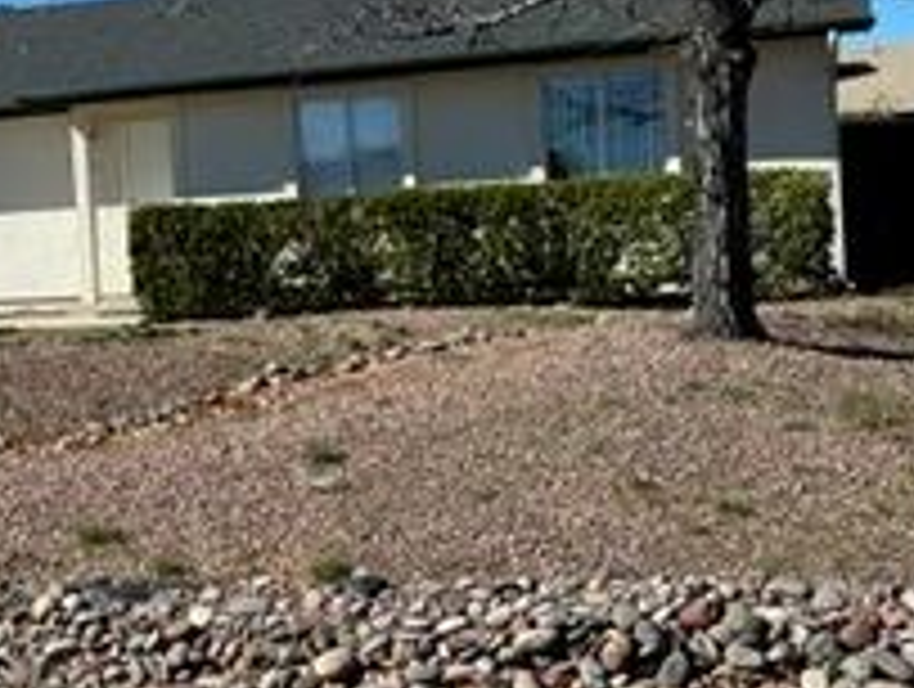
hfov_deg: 32.0
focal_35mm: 59
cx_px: 221
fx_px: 1561
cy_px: 250
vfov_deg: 24.8
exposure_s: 1/4016
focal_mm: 6.86
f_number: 1.78
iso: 80
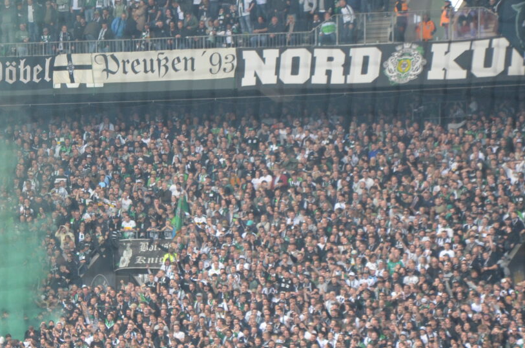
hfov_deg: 6.6
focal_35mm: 310
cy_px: 218
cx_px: 68
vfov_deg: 4.4
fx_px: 4513
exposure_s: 1/200
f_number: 5.6
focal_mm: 105
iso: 800
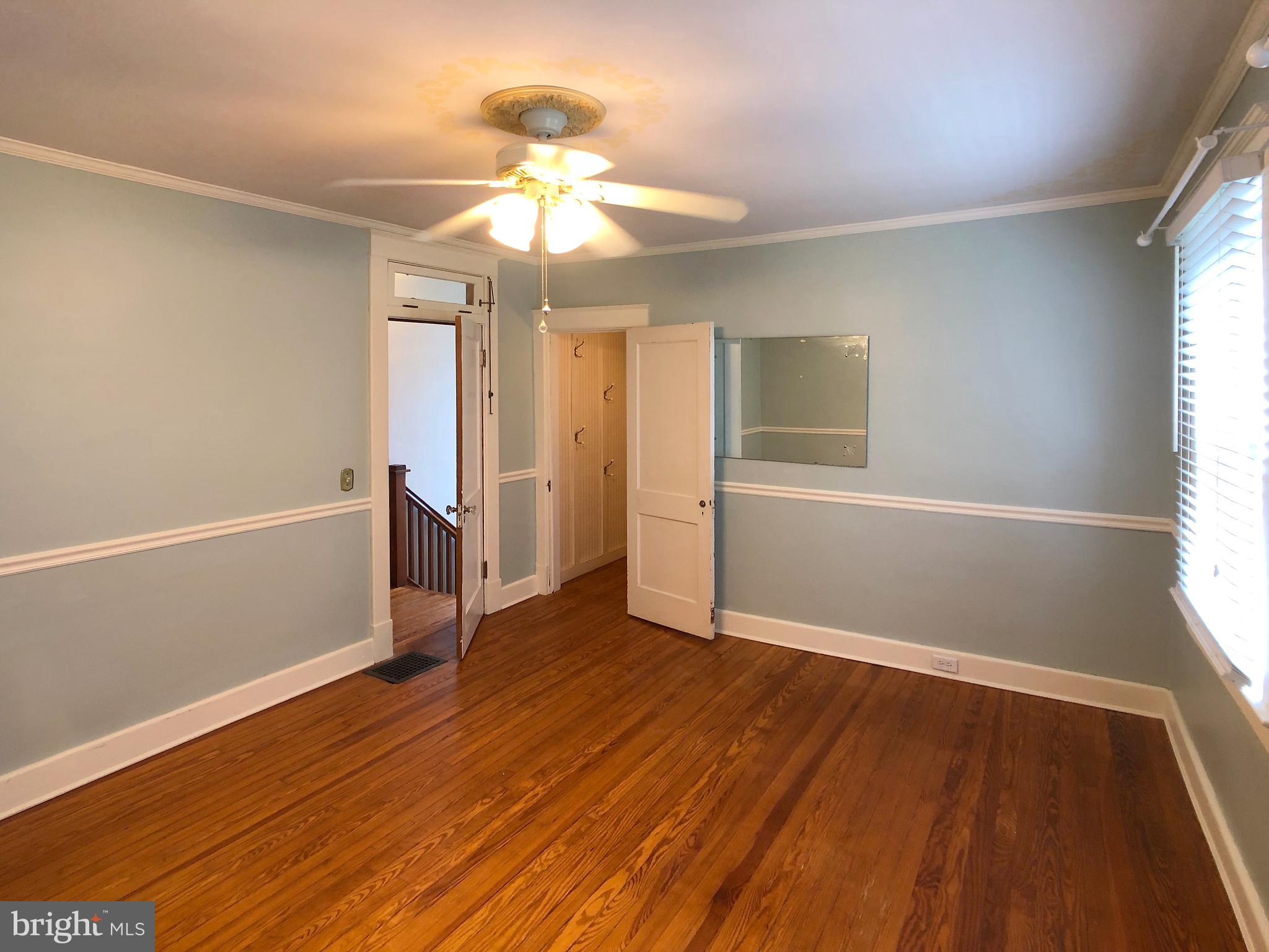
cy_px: 476
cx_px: 634
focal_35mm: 28
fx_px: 1026
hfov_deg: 63.4
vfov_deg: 49.7
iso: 40
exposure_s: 1/17
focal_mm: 3.99
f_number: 1.8
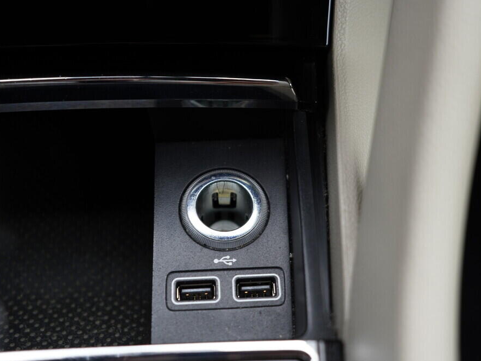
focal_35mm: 40
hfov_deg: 46.8
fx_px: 556
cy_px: 180
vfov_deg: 36.0
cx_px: 244
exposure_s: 1/40
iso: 200
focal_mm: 24
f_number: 2.8
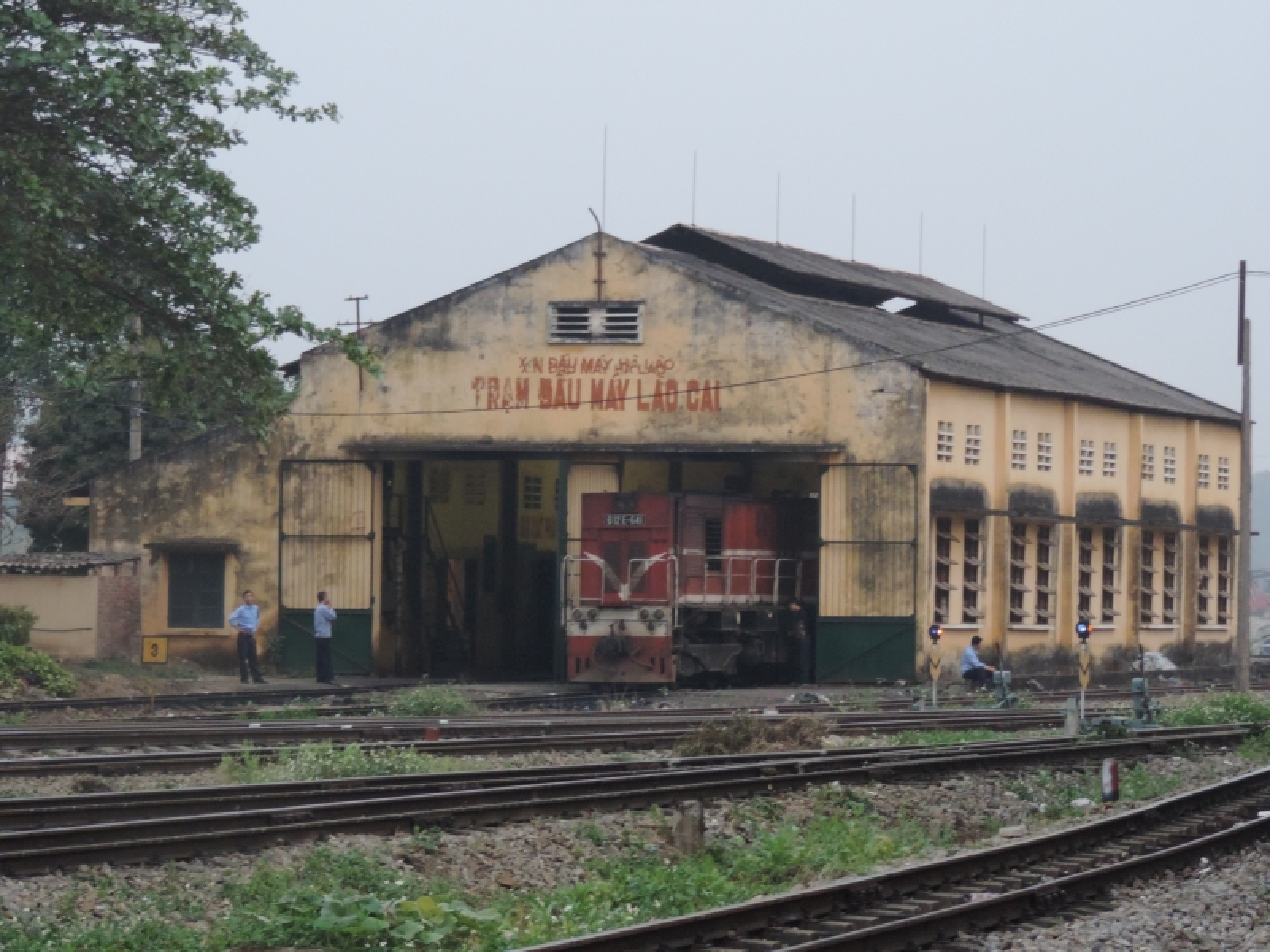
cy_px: 476
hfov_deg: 12.7
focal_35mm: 155
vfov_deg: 9.6
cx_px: 635
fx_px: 5687
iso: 800
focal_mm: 27.6
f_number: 4.4
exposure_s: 1/13
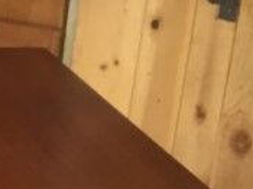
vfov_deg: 10.3
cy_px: 214
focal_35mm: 142
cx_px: -217
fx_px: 1037
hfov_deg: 12.6
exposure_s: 1/33
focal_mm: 3.3
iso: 100
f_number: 2.4
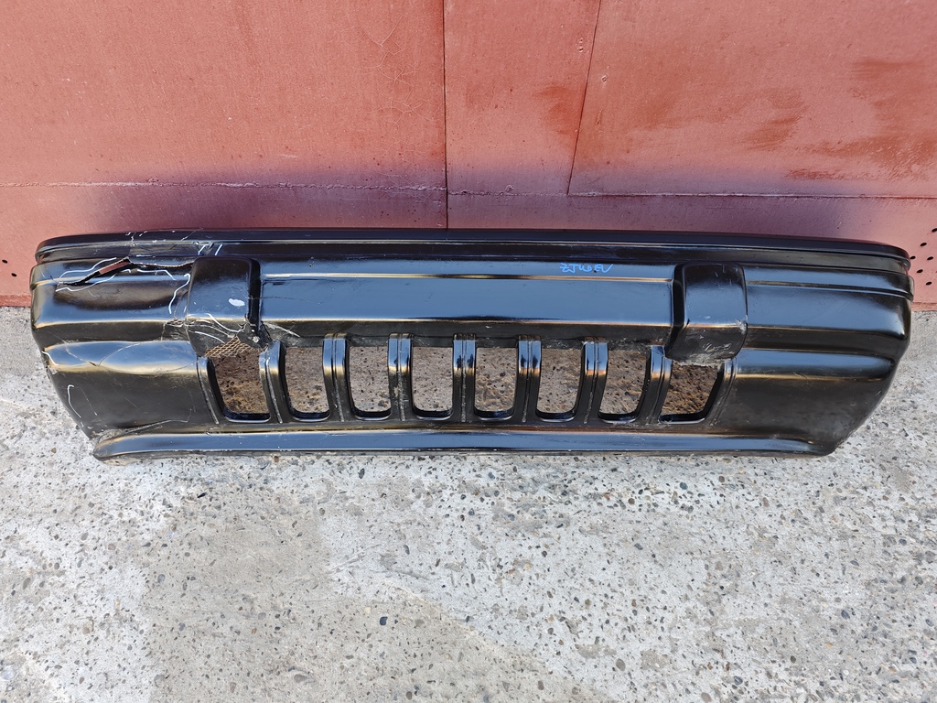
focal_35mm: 23
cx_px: 468
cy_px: 352
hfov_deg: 73.9
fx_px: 623
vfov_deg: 58.9
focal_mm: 6.55
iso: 64
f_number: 1.6
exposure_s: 1/100
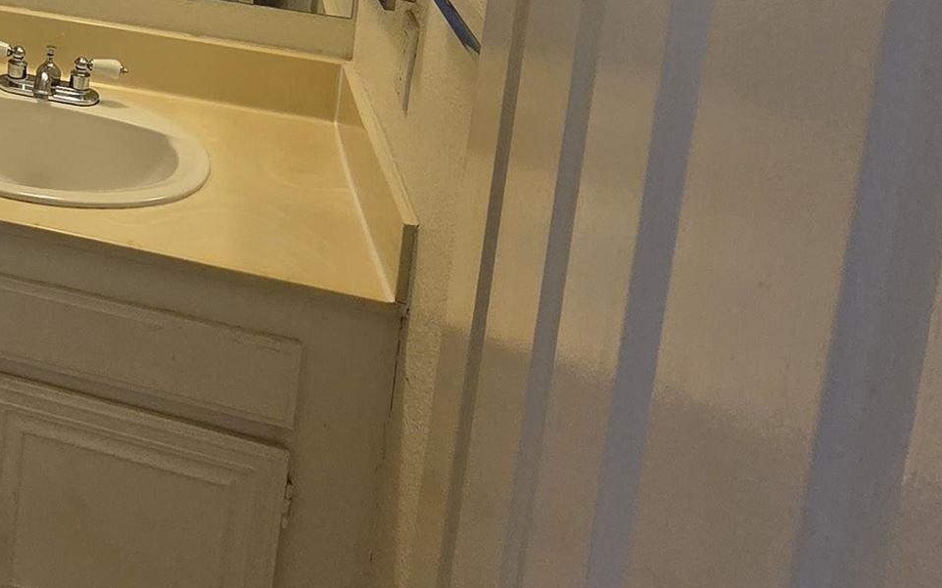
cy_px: -267
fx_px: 1129
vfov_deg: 23.8
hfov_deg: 35.2
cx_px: -203
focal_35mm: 44
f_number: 1.9
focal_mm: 2.2
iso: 200
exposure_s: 1/120
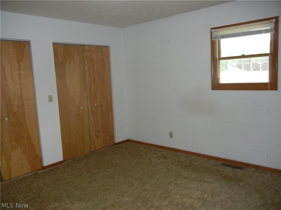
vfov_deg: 46.8
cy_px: 105
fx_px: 244
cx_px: 140
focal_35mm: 30
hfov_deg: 60.0
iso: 200
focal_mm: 5.4
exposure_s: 1/30
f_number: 3.5
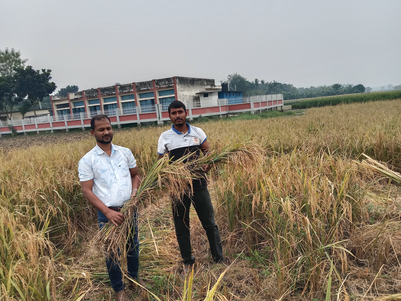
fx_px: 313
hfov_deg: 65.3
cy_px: 150
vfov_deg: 51.4
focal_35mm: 27
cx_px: 200
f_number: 2.2
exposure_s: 1/336
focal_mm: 3.65
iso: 100
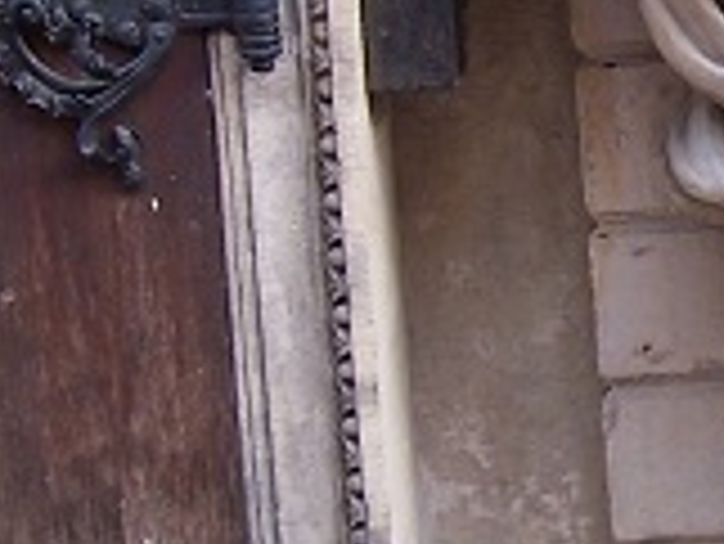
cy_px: 133
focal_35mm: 153
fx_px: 3202
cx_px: 949
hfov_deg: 12.5
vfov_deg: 9.7
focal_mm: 6.3
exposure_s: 1/60
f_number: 2.8
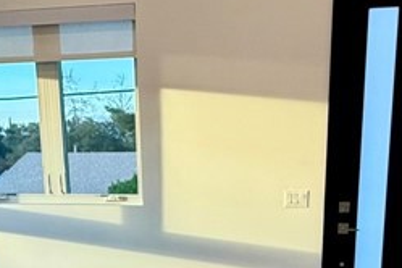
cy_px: 347
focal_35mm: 60
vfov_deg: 20.7
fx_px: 670
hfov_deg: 33.4
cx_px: 223
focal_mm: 2.22
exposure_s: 1/120
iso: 80
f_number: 2.2
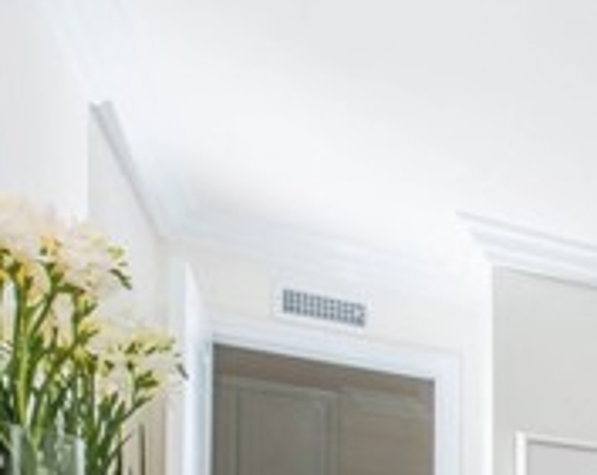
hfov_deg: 25.4
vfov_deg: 25.2
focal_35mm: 51
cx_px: 941
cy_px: 630
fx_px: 900
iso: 250
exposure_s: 1/60
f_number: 9
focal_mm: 15
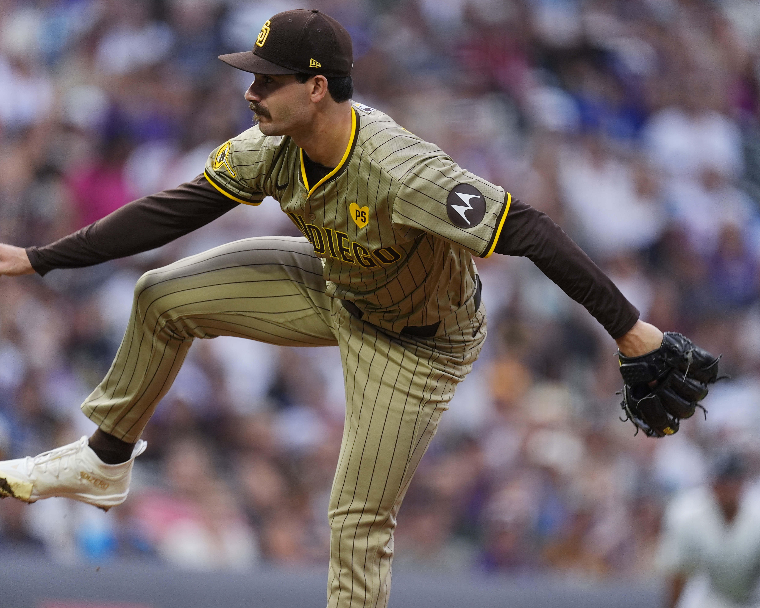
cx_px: 383
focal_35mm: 699
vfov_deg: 2.2
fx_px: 15724
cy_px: 300
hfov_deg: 2.8
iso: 1000
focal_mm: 600
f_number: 4
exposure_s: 1/800
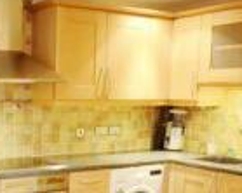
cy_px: 152
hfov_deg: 29.3
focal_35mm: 58
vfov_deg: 25.8
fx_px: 415
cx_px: -26
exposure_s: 1/3
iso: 100
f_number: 3.5
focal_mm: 18
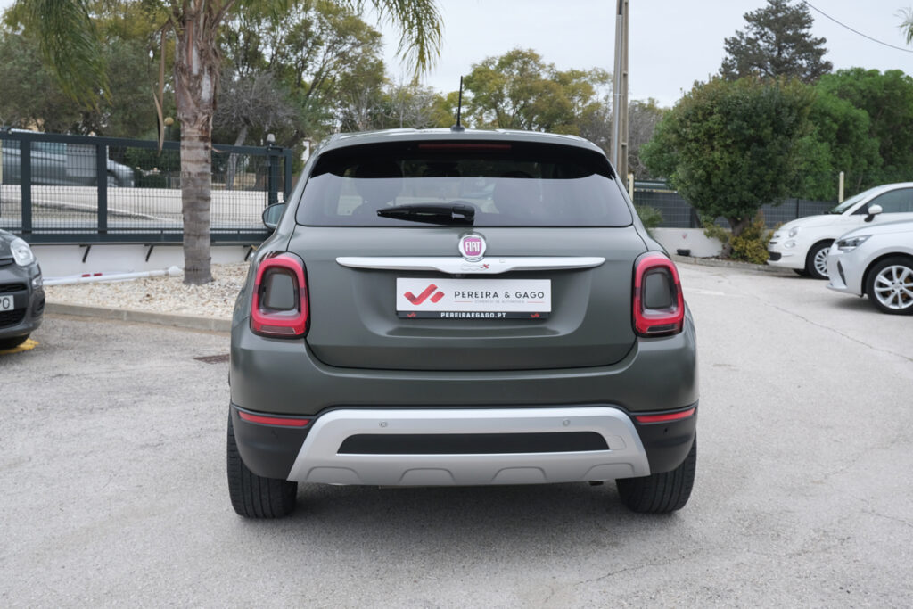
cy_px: 304
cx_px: 456
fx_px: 964
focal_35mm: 38
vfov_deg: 35.1
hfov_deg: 50.7
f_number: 9
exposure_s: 1/100
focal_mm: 25.6
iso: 640
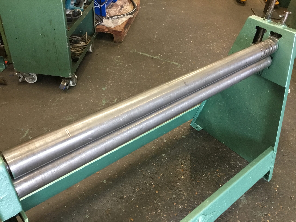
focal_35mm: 31
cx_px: 148
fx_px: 265
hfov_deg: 58.4
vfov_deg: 45.4
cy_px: 111
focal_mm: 3.3
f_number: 2.4
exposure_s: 1/33
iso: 160
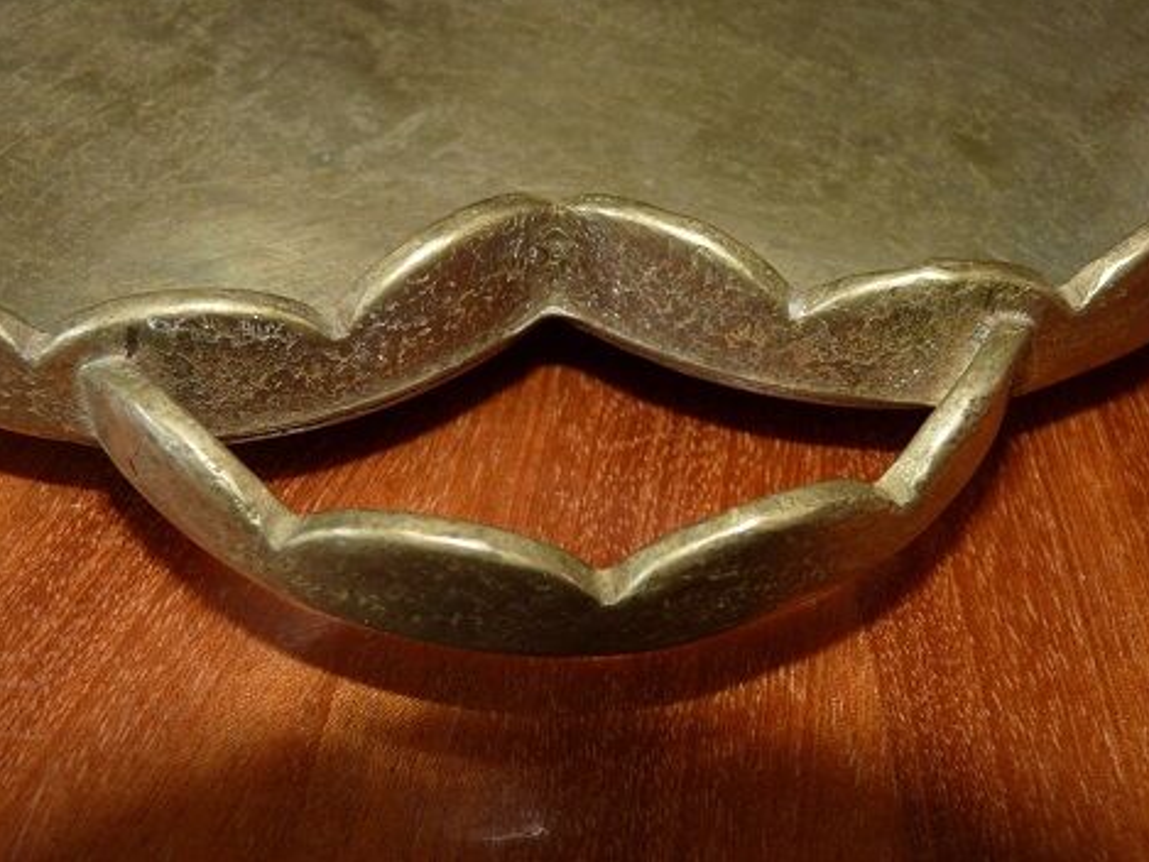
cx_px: 581
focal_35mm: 45
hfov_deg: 42.1
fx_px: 1494
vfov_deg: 32.2
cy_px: 426
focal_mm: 7.8
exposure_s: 1/30
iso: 320
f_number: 4
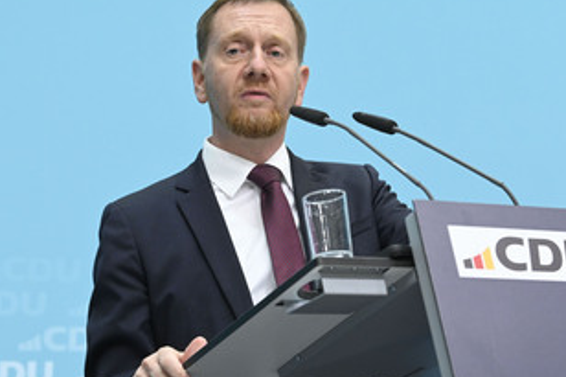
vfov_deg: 10.4
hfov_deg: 15.5
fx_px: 2074
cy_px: 248
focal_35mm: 132
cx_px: 282
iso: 4000
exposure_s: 1/500
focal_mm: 90
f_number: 5.6
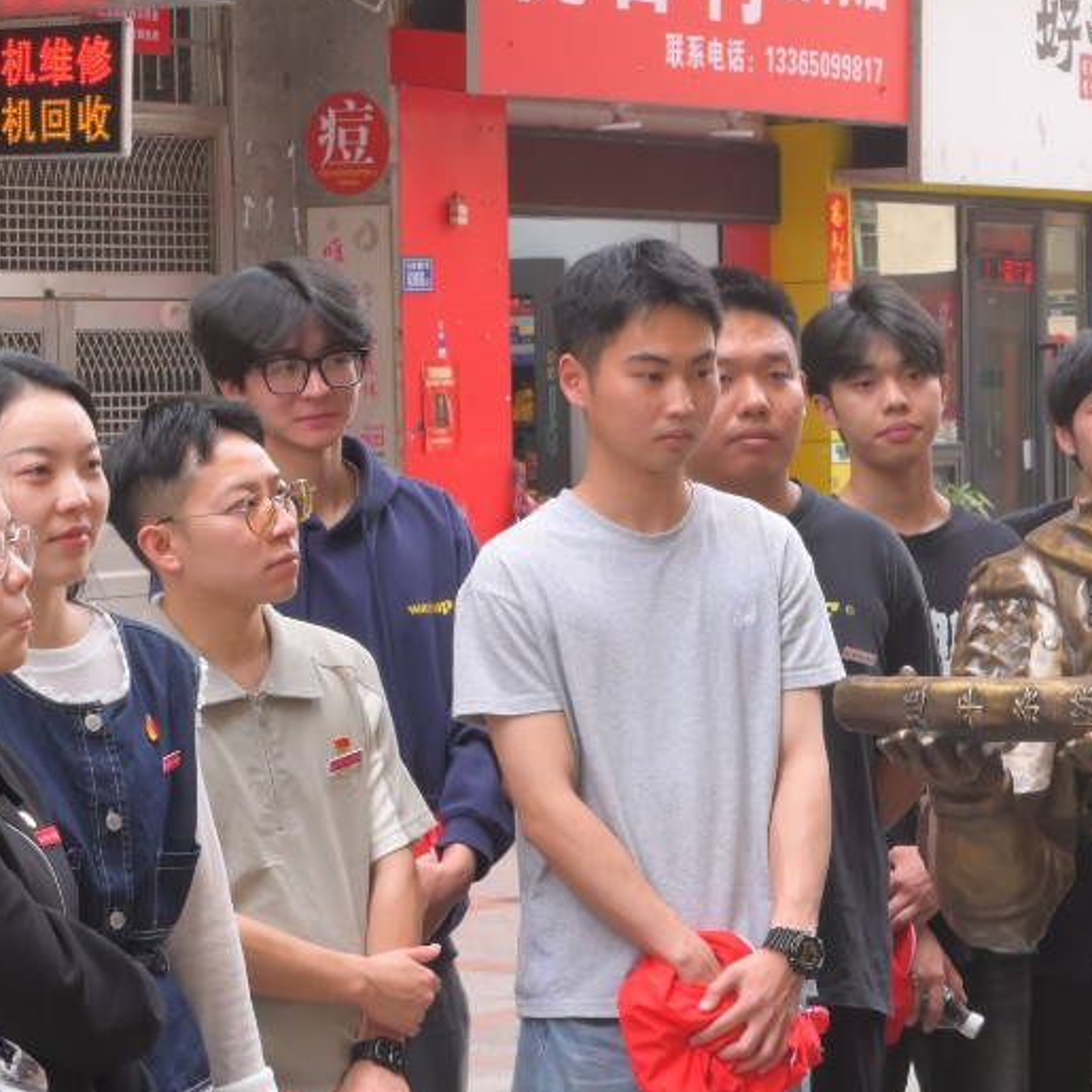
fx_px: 4711
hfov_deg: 13.2
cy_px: 606
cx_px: 666
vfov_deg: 13.2
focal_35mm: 132
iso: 1600
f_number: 13
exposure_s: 1/60
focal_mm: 50
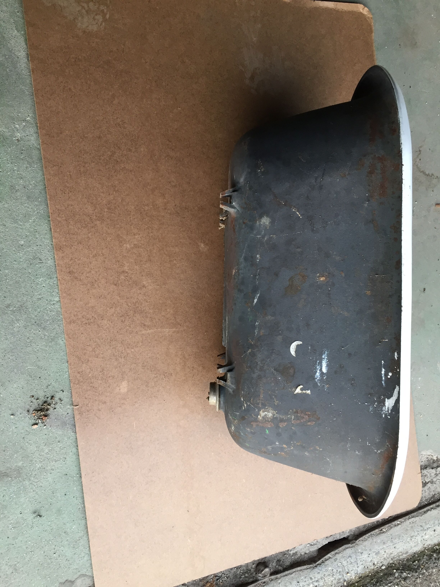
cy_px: 294
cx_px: 220
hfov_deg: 48.2
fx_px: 491
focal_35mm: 29
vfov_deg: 61.7
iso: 50
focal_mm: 4.15
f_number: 2.2
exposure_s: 1/33
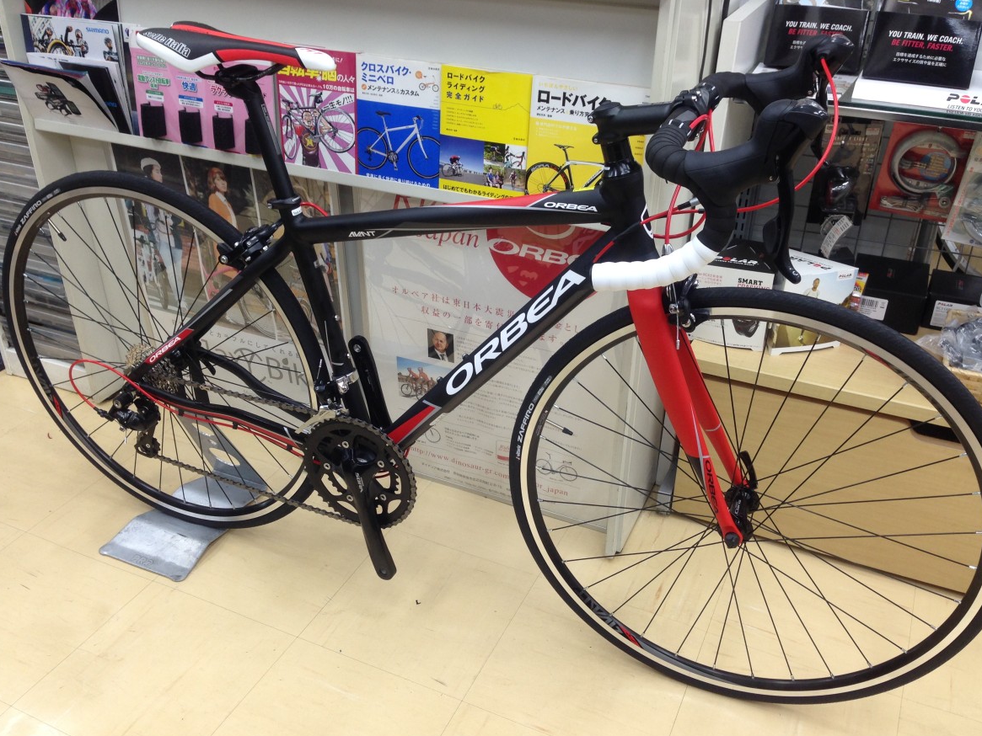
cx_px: 496
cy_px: 372
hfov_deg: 54.0
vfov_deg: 41.8
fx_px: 965
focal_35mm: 34
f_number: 2.4
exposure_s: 1/30
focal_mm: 4.12
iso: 50
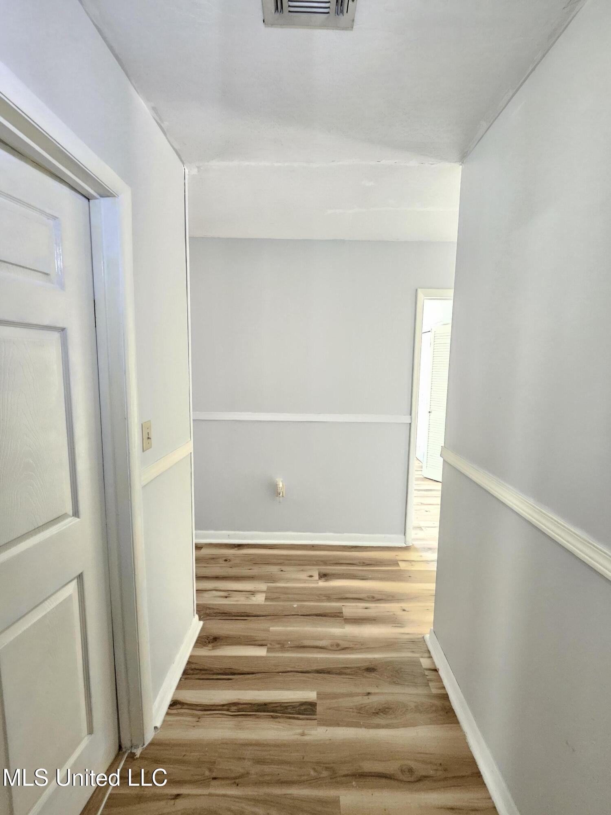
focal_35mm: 13
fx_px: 306
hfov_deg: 89.9
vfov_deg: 106.2
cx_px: 306
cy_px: 408
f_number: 2.2
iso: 500
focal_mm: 1.74
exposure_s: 1/30
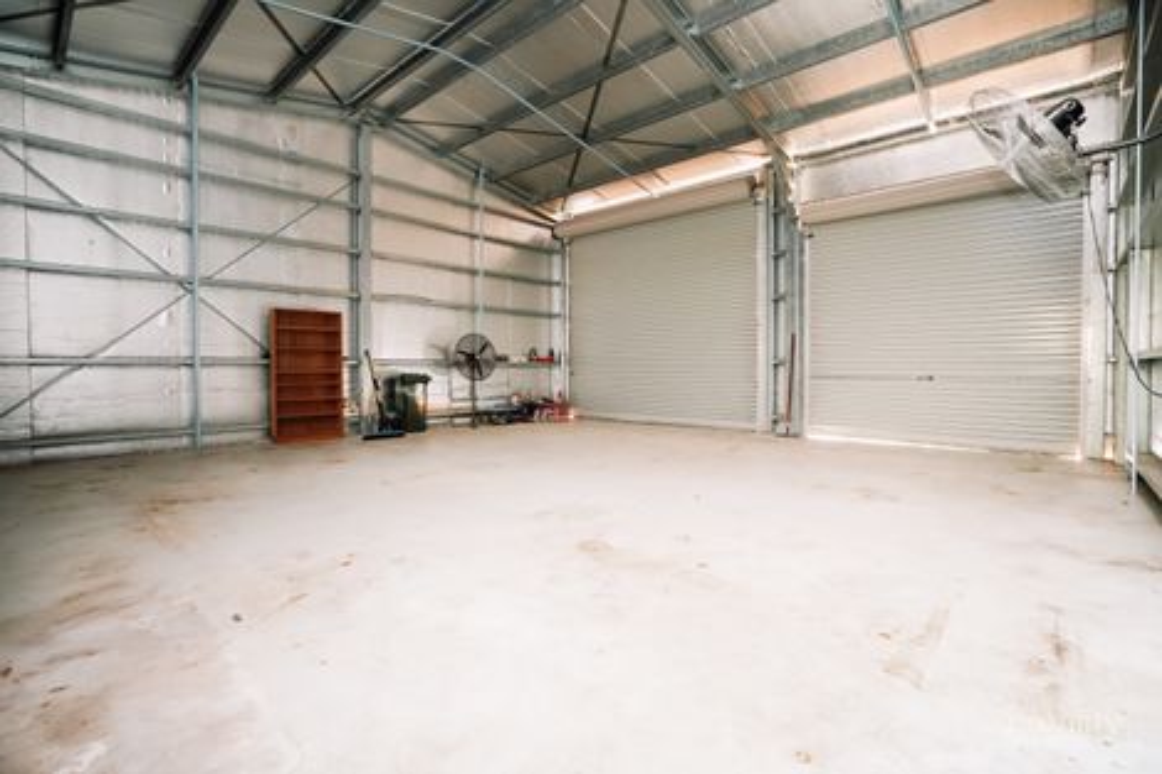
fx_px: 516
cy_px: 387
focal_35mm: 16
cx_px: 581
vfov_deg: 73.7
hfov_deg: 96.8
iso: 400
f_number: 5.6
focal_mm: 16
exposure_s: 5
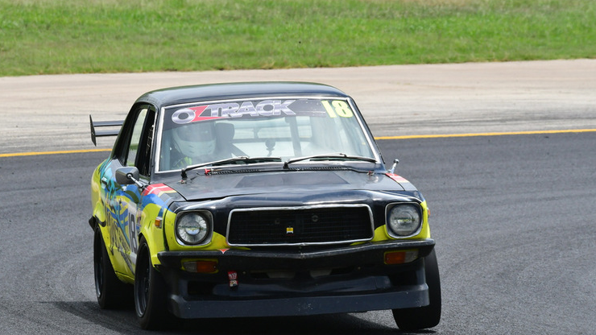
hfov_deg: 4.0
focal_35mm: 544
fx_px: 8596
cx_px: 294
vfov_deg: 2.2
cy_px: 177
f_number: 13
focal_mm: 320
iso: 640
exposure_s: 1/640
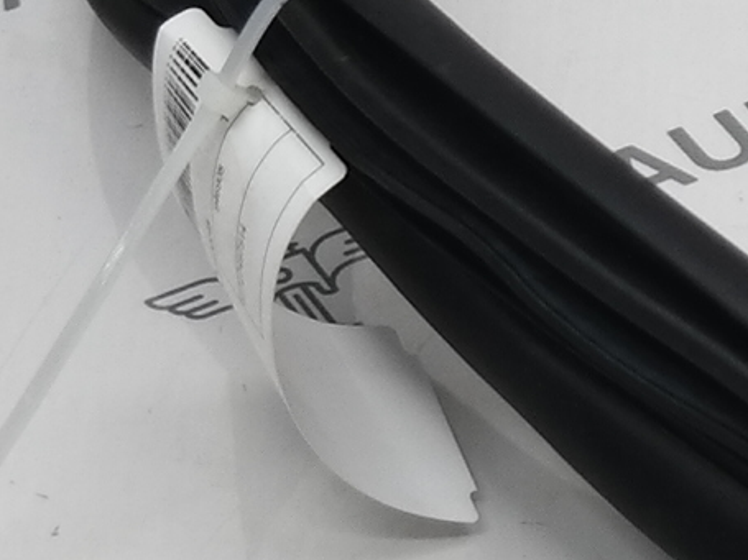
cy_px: -158
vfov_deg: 5.5
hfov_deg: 7.0
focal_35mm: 271
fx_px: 5854
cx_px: 1549
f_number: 4
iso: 100
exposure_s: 1/80
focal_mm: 22
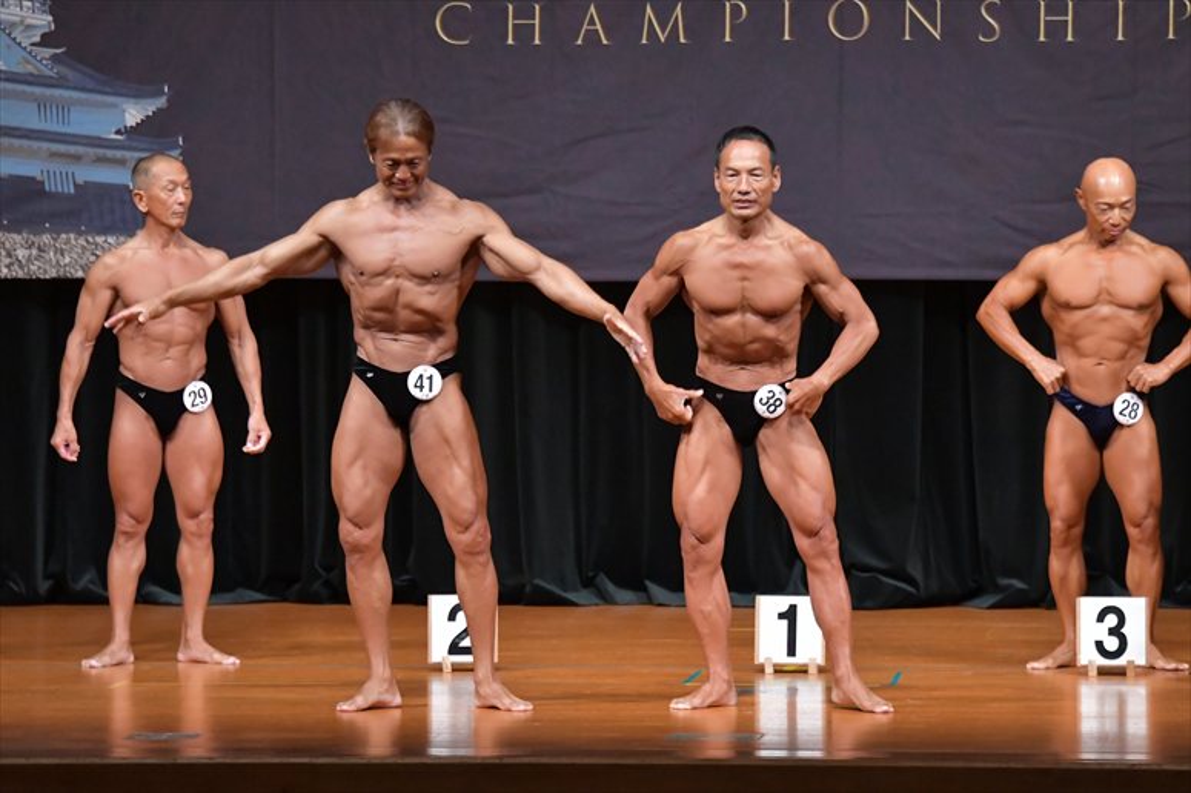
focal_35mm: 225
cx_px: 596
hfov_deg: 9.2
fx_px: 7440
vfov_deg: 6.1
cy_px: 396
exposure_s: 1/400
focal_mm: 150
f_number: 5.6
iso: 6400
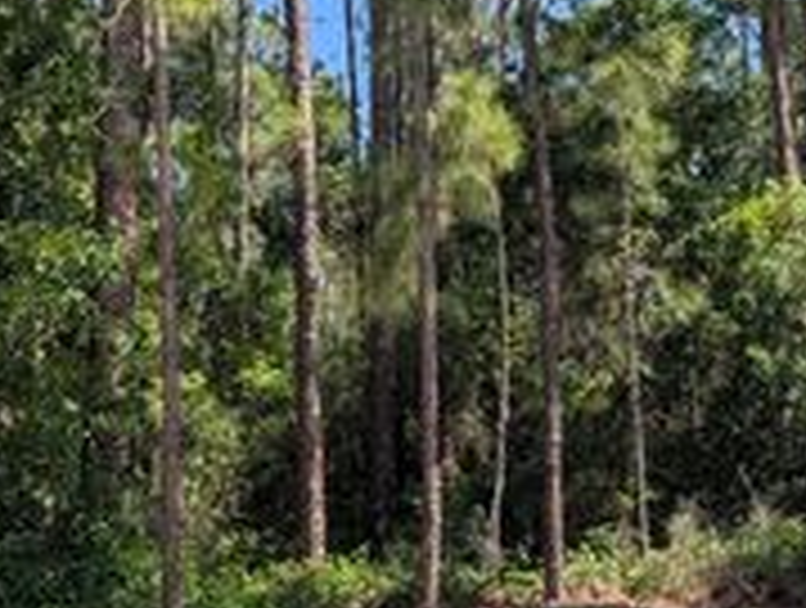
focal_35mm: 67
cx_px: 590
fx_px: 1563
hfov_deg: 28.5
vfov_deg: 22.0
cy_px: 270
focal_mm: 6.9
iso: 21
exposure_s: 1/742
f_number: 1.68
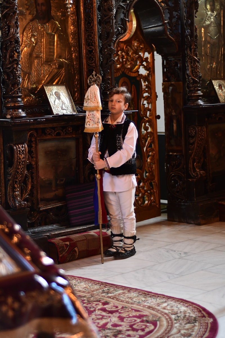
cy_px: 169
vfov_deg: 27.0
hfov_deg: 18.2
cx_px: 112
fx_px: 703
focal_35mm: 75
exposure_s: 1/100
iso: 2000
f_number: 1.8
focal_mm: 50
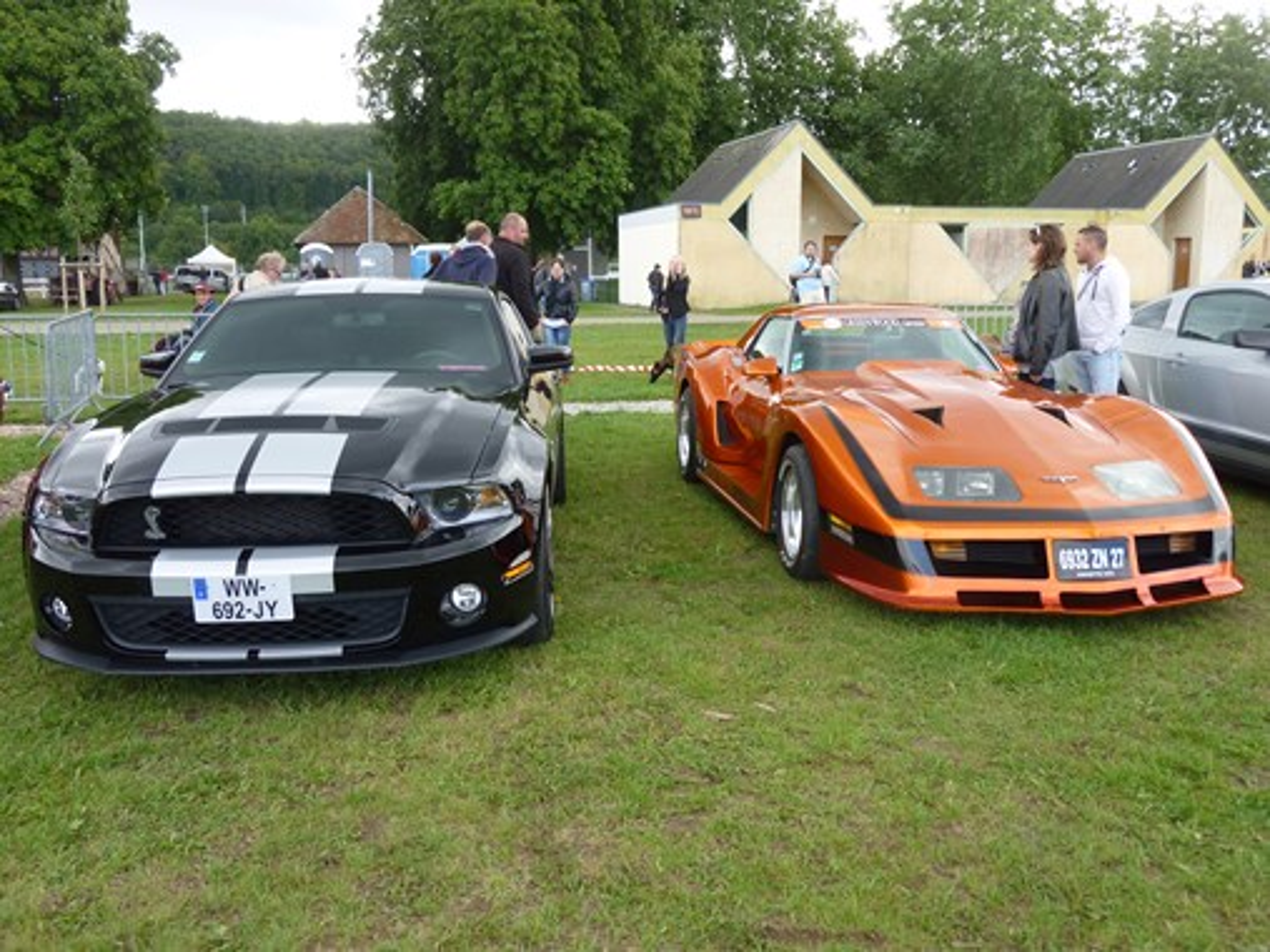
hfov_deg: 58.4
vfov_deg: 45.4
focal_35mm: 31
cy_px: 476
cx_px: 635
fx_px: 1137
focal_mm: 5.5
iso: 80
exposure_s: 1/60
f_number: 3.6
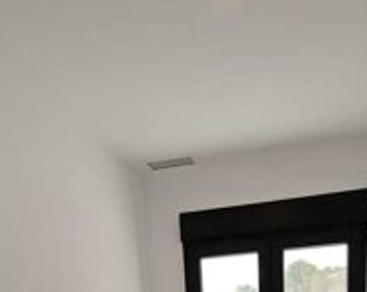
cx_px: 175
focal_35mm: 39
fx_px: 423
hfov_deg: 46.9
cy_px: 427
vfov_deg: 27.6
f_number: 2.2
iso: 64
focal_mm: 2.16
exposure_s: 1/100
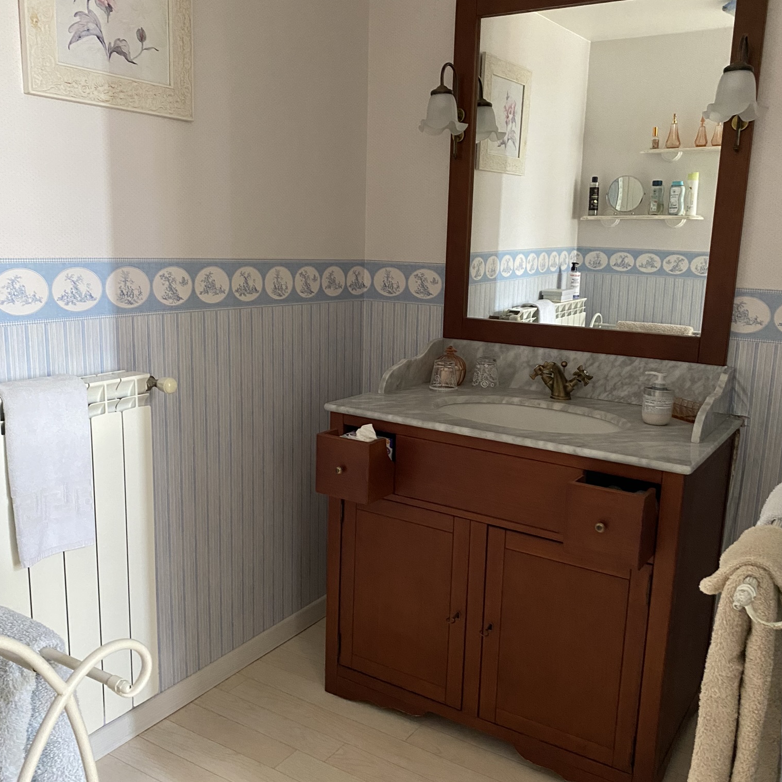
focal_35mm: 31
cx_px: 392
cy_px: 395
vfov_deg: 52.5
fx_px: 792
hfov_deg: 52.5
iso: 500
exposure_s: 1/43
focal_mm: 4.25
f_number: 1.8
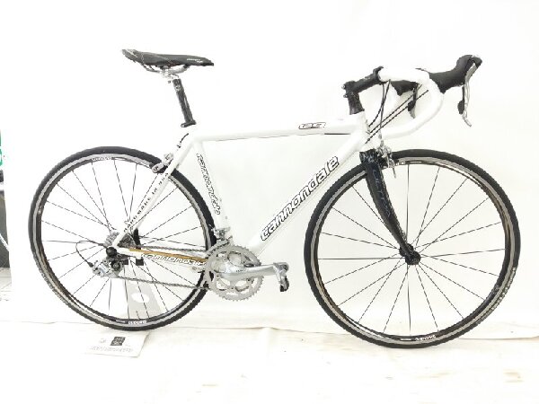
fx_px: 420
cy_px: 202
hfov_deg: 65.3
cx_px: 270
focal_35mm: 27
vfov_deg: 51.4
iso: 597
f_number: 1.79
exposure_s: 1/400
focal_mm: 4.71
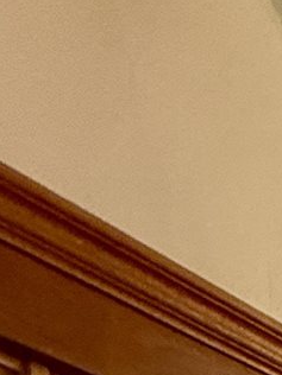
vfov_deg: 12.0
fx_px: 1108
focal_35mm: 102
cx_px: 265
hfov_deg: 14.3
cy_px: 1057
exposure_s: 1/69
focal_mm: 2.22
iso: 320
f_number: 2.2
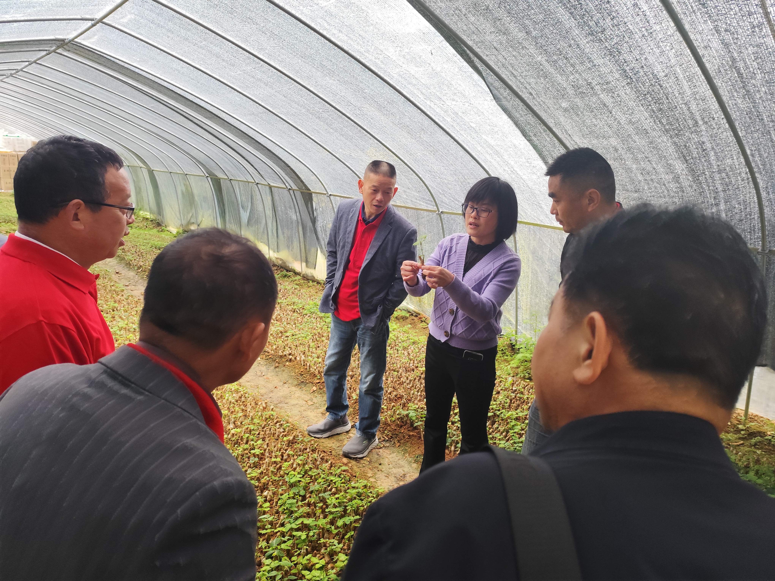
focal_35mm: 23
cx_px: 388
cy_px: 290
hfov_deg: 73.9
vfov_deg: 58.9
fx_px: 515
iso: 500
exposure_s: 1/100
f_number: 1.65
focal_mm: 6.14
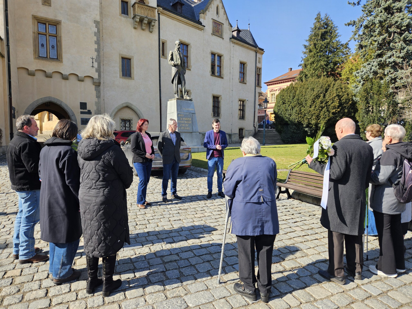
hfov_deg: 73.9
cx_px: 206
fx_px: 274
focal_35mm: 23
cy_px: 154
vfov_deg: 58.9
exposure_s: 1/553
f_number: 1.8
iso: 25
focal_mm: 5.4
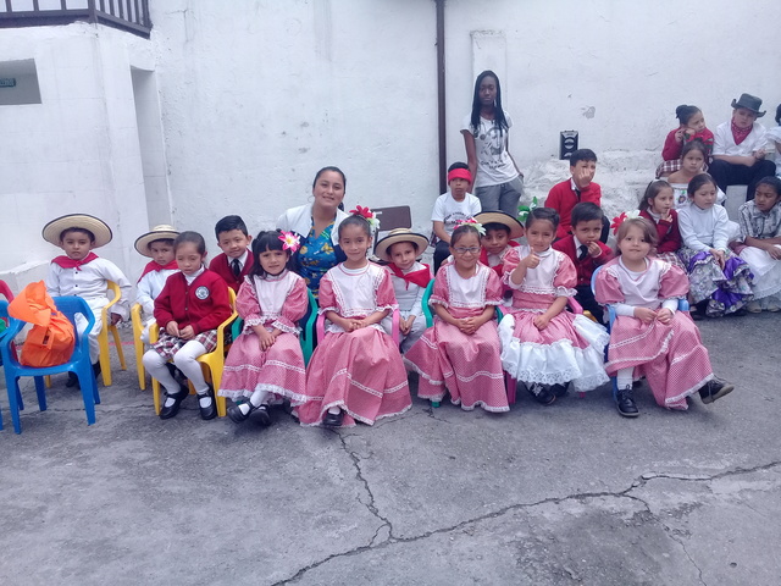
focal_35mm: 31
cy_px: 293
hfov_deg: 58.4
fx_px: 699
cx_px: 390
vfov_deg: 45.4
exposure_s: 1/352
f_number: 2.2
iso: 64
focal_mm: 3.3
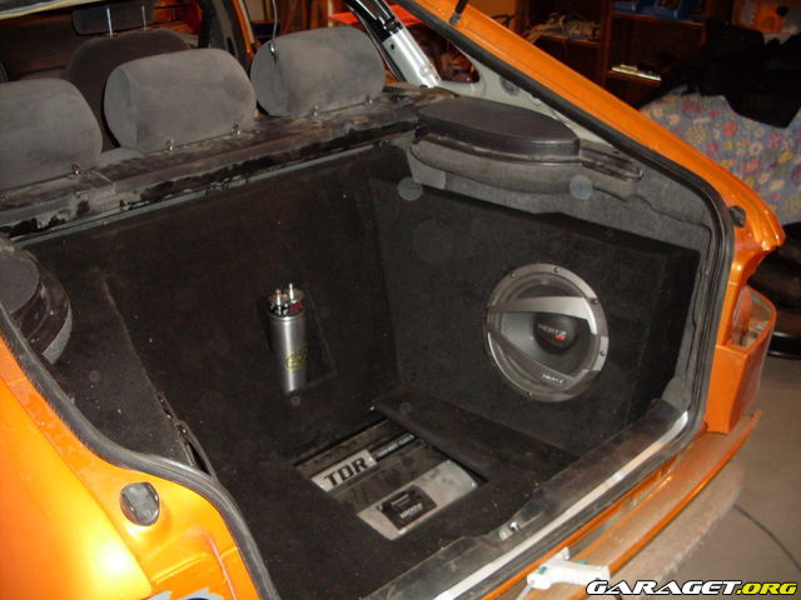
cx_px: 400
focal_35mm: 38
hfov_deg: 49.0
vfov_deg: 37.7
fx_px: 879
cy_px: 300
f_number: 2.8
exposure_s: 1/45
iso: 120
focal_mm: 6.3
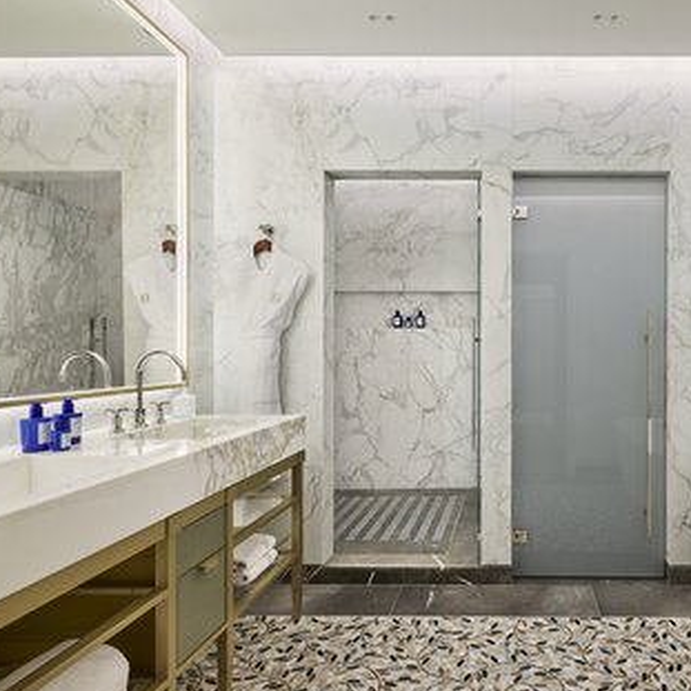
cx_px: 504
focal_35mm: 22
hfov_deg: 66.8
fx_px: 489
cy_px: 349
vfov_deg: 70.5
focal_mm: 16.5
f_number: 11
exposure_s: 1/6
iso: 160
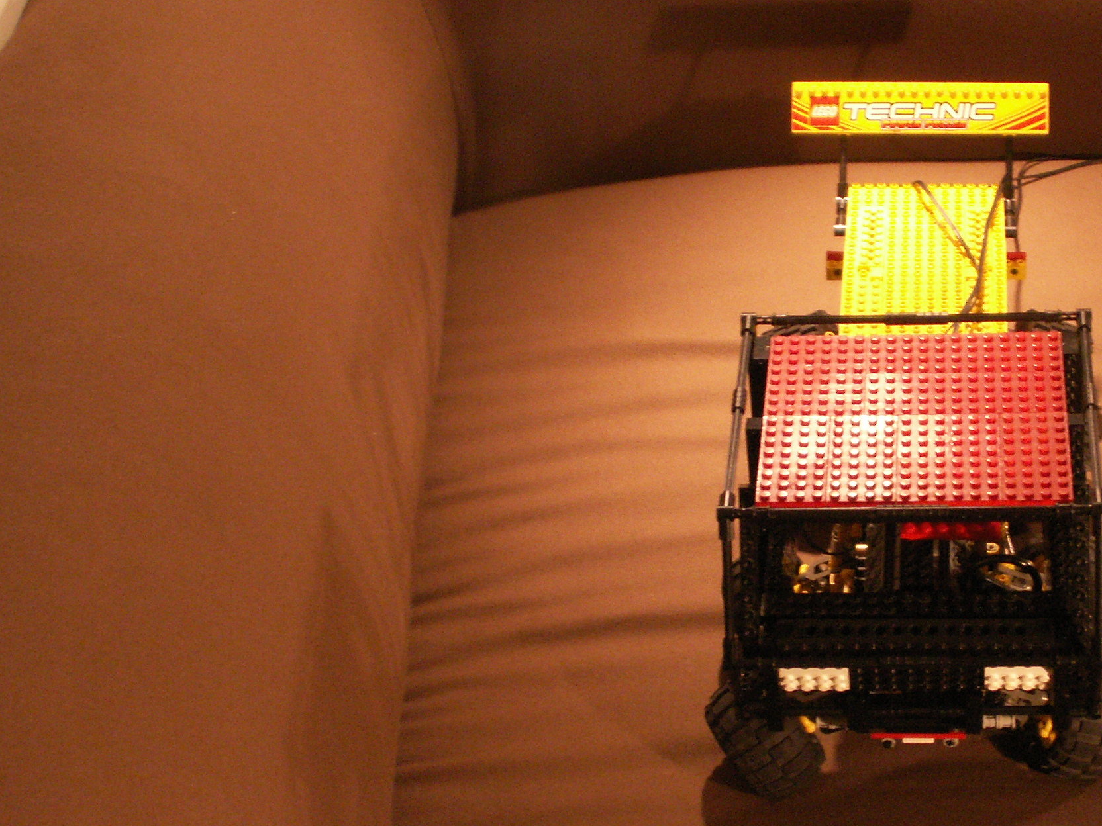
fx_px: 2101
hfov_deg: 28.7
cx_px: 884
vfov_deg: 22.2
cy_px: 484
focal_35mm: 66
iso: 160
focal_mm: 6.53
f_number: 2.8
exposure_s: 1/13
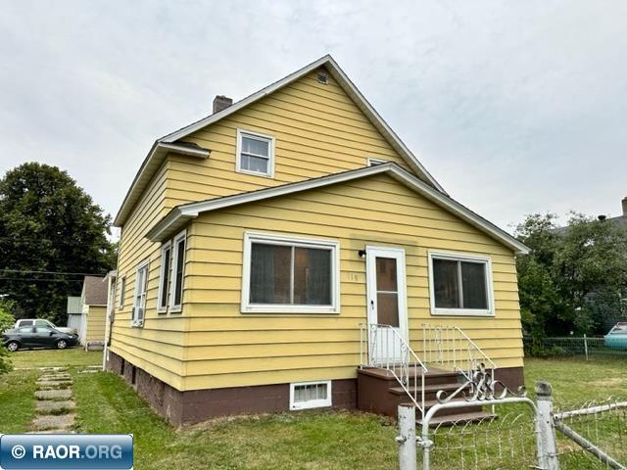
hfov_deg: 71.6
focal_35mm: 24
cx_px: 314
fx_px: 435
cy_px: 235
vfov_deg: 56.8
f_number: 1.78
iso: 50
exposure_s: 1/121
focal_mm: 6.86
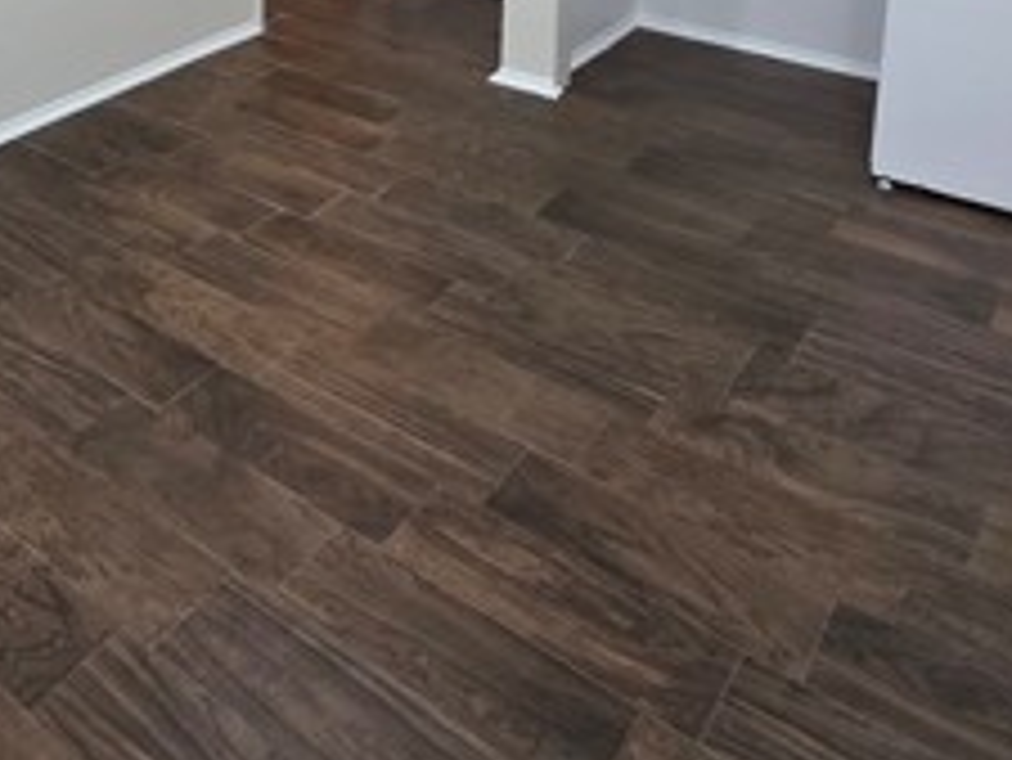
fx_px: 1082
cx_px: 247
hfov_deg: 48.1
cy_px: -130
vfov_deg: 32.6
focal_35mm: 37
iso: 250
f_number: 1.9
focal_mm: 2.2
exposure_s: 1/120
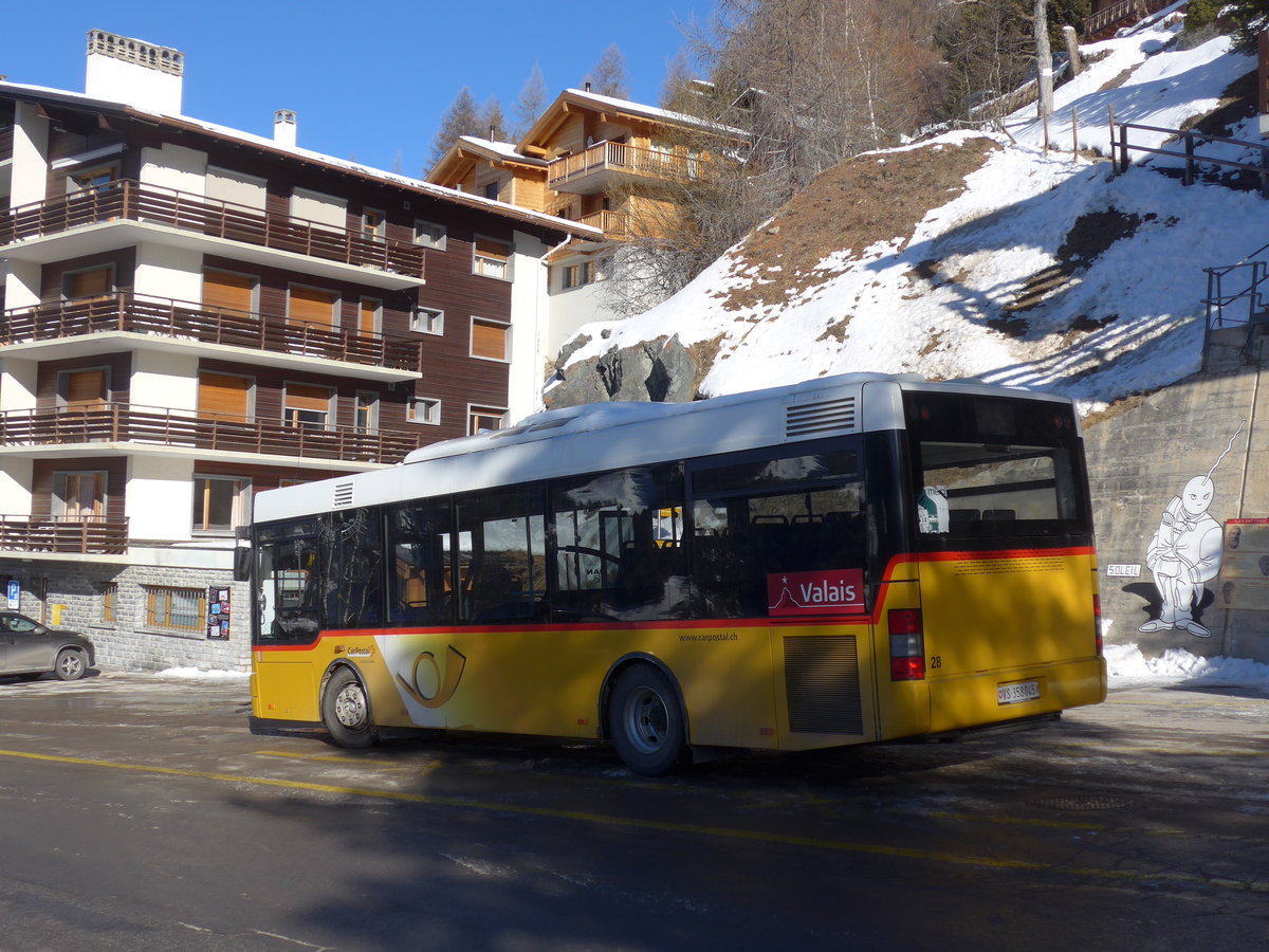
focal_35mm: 41
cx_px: 634
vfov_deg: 35.1
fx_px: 1503
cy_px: 476
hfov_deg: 45.8
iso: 80
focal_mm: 8.4
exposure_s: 1/2000
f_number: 2.8
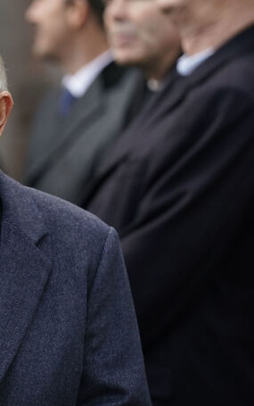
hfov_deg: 3.8
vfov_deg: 6.1
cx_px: -57
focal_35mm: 342
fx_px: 3782
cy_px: 186
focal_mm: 191
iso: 1600
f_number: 3.5
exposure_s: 1/1000
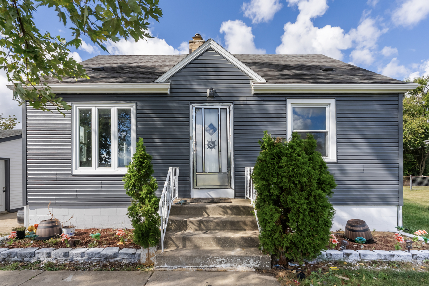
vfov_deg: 73.8
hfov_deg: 96.7
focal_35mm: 16
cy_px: 143
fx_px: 191
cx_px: 214
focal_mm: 16
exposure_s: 1/320
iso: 400
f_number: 9
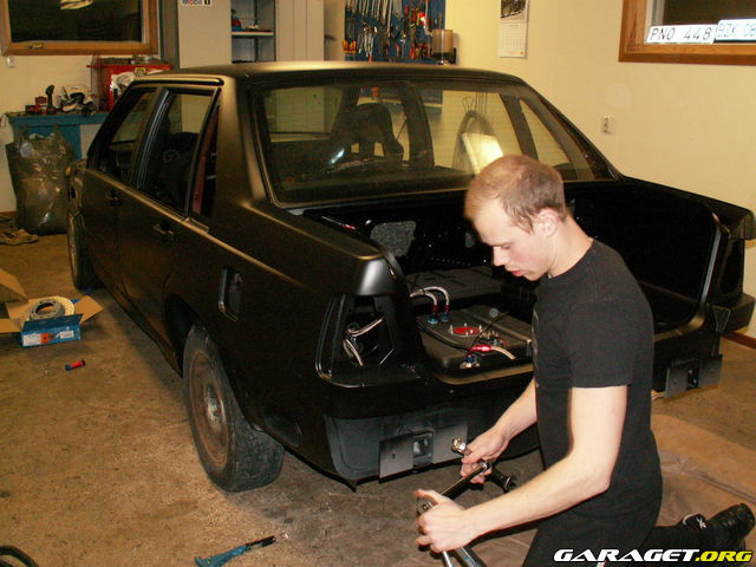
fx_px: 764
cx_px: 378
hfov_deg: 52.6
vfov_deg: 40.7
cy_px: 284
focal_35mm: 35
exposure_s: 1/40
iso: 160
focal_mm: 5.86
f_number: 2.8
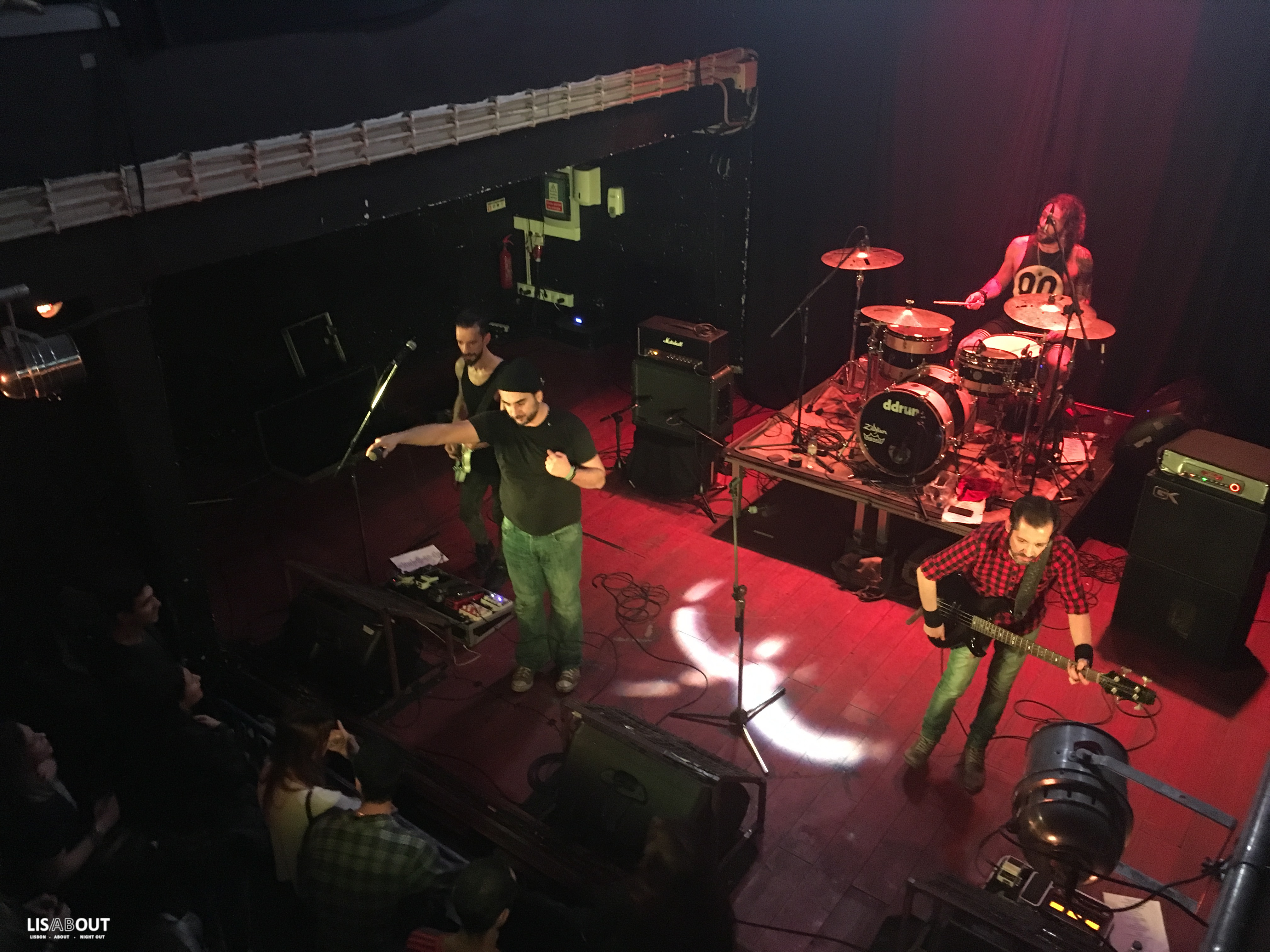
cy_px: 476
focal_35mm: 29
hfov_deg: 61.7
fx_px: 1064
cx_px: 635
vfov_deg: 48.2
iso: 640
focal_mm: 4.15
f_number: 2.2
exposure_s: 1/17
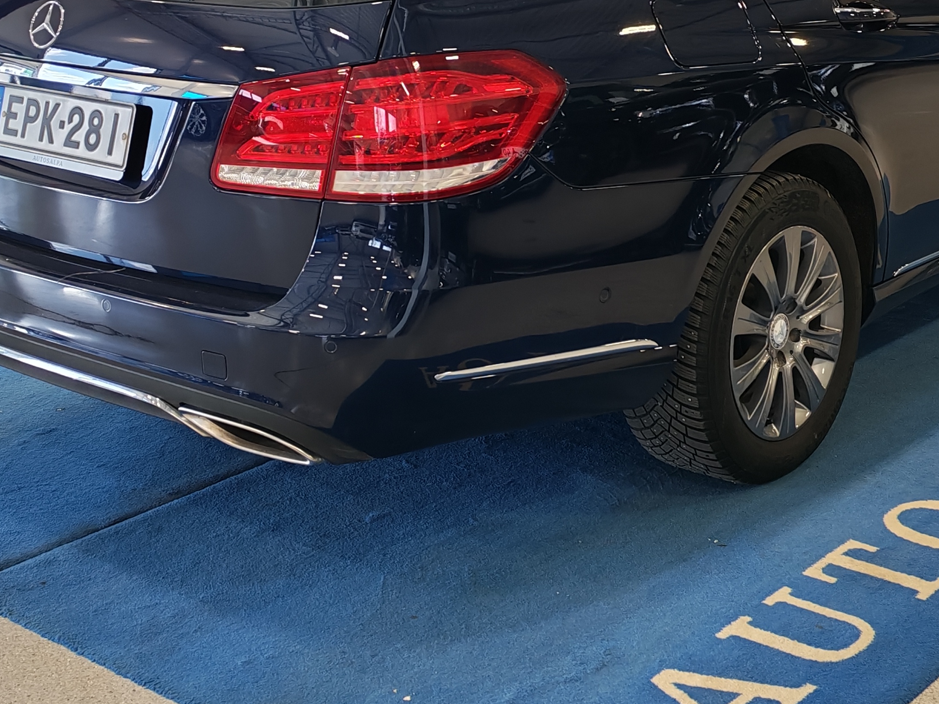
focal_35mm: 63
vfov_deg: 23.0
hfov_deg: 30.6
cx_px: 565
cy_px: 168
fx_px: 1709
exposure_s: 1/100
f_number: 1.9
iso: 100
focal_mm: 6.12
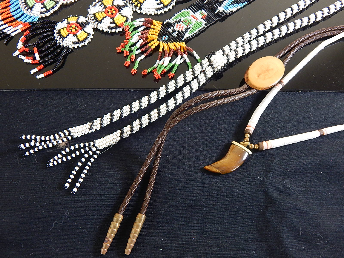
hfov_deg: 54.0
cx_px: 172
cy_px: 129
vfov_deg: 41.8
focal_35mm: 34
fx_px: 338
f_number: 3.3
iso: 280
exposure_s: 1/30
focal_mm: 6.1
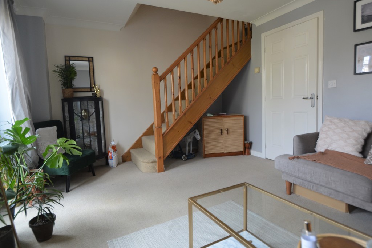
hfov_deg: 95.0
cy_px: 124
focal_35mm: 16
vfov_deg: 72.0
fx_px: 170
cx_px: 186
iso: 450
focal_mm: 11
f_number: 4
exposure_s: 1/60
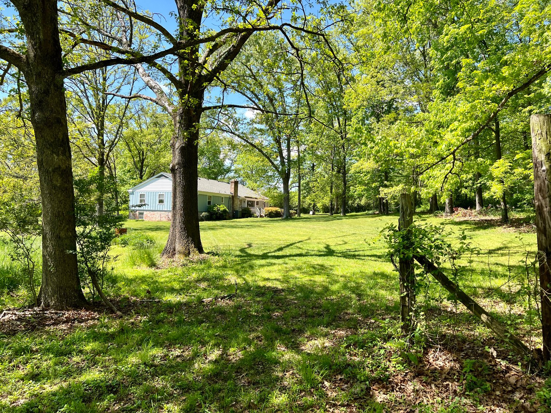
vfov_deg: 53.1
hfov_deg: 67.3
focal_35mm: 26
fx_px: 414
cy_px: 206
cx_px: 276
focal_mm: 5.7
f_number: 1.5
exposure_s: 1/1280
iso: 50
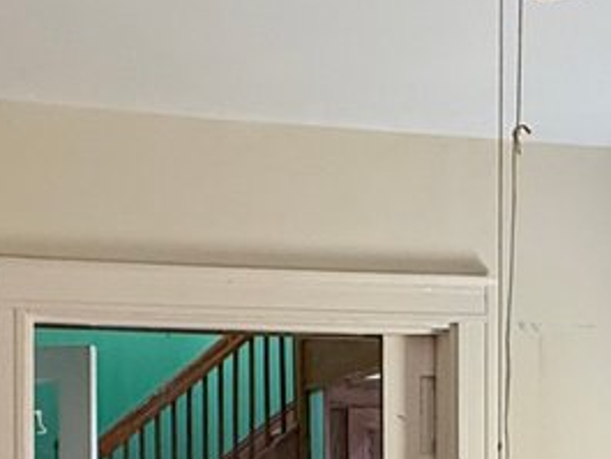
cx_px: 331
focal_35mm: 80
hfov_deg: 24.4
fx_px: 1413
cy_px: 525
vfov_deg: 17.7
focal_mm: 2.22
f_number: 2.2
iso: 320
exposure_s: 1/97
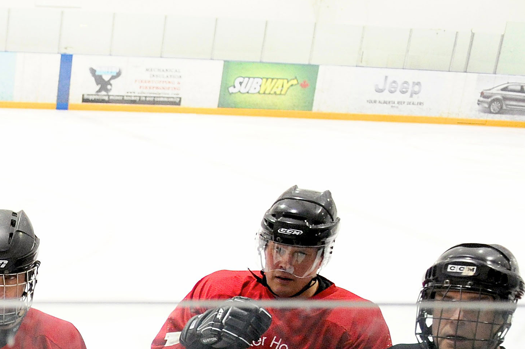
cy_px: 491
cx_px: -134
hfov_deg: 24.0
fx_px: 1099
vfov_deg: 16.7
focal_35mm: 75
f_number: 2.8
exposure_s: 1/100
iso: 1250
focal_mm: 17
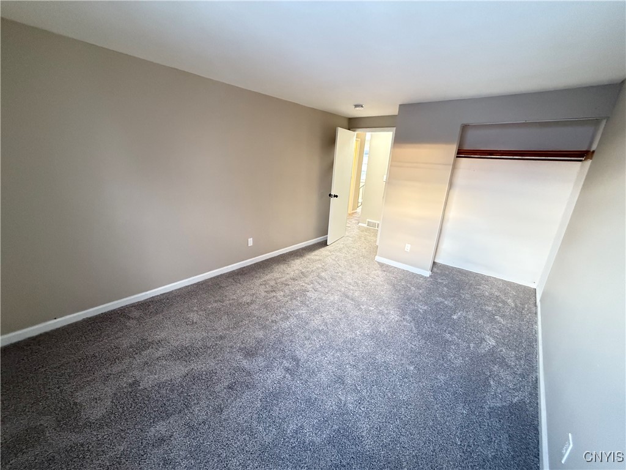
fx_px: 253
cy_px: 235
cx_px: 313
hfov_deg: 102.1
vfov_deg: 85.7
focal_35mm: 14
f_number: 2.2
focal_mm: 2.22
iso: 640
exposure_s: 1/60
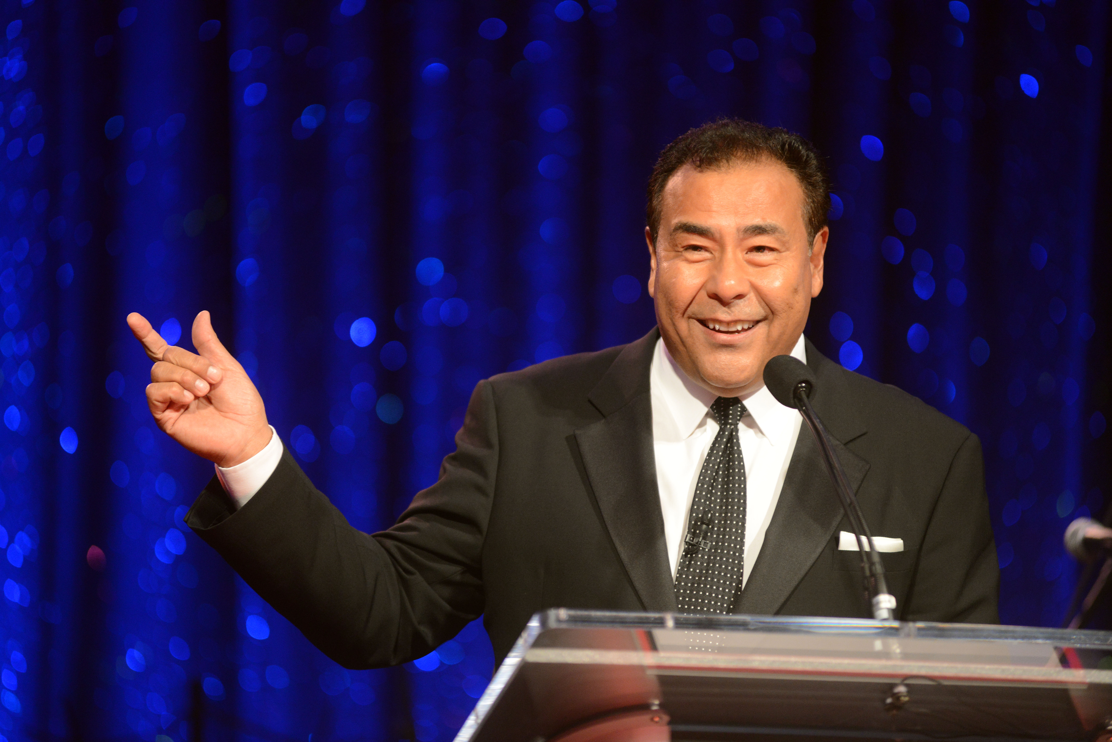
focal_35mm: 200
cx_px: 556
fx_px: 6179
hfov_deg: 10.3
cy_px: 371
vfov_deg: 6.9
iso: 2500
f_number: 2.8
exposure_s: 1/125
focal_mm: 200
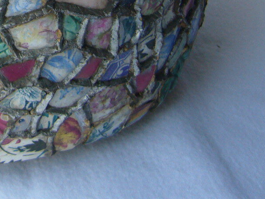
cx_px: -23
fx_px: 712
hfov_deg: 20.2
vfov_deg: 15.2
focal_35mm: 93
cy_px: -59
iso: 80
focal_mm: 5.8
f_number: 2.8
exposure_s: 1/30
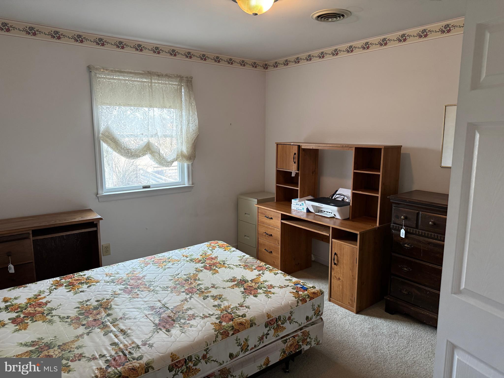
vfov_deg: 56.8
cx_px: 252
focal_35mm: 24
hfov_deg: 71.6
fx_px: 349
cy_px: 189
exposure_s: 1/60
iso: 250
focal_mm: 6.76
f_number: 1.78
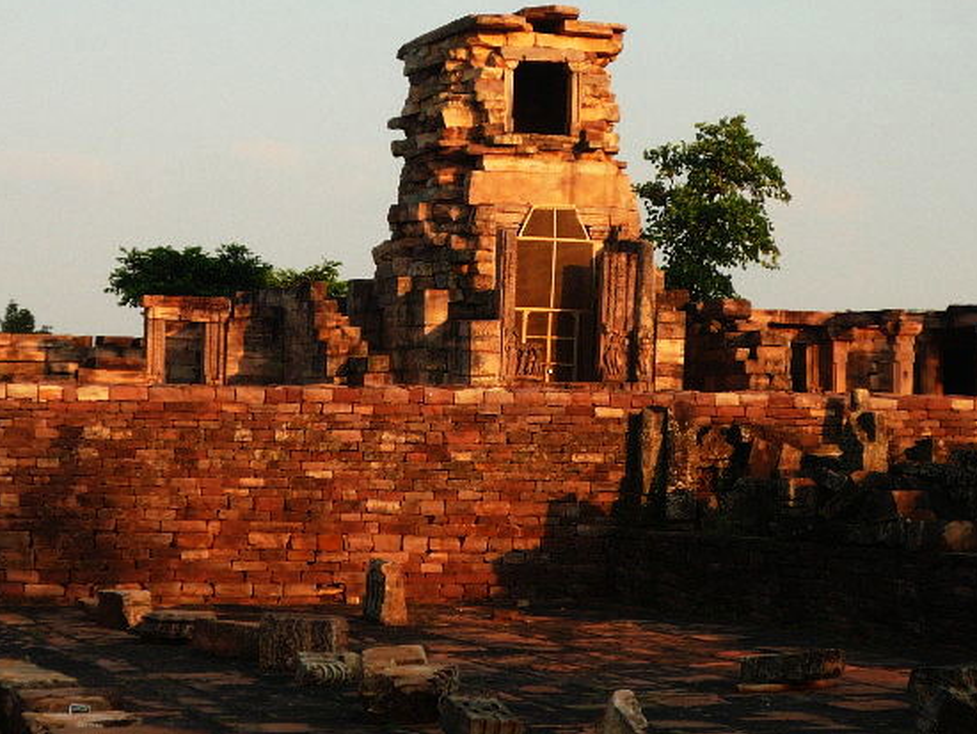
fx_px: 2993
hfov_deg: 18.5
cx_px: 506
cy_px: 288
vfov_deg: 14.0
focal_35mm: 106
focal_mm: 10
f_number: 5.2
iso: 100
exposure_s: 1/320
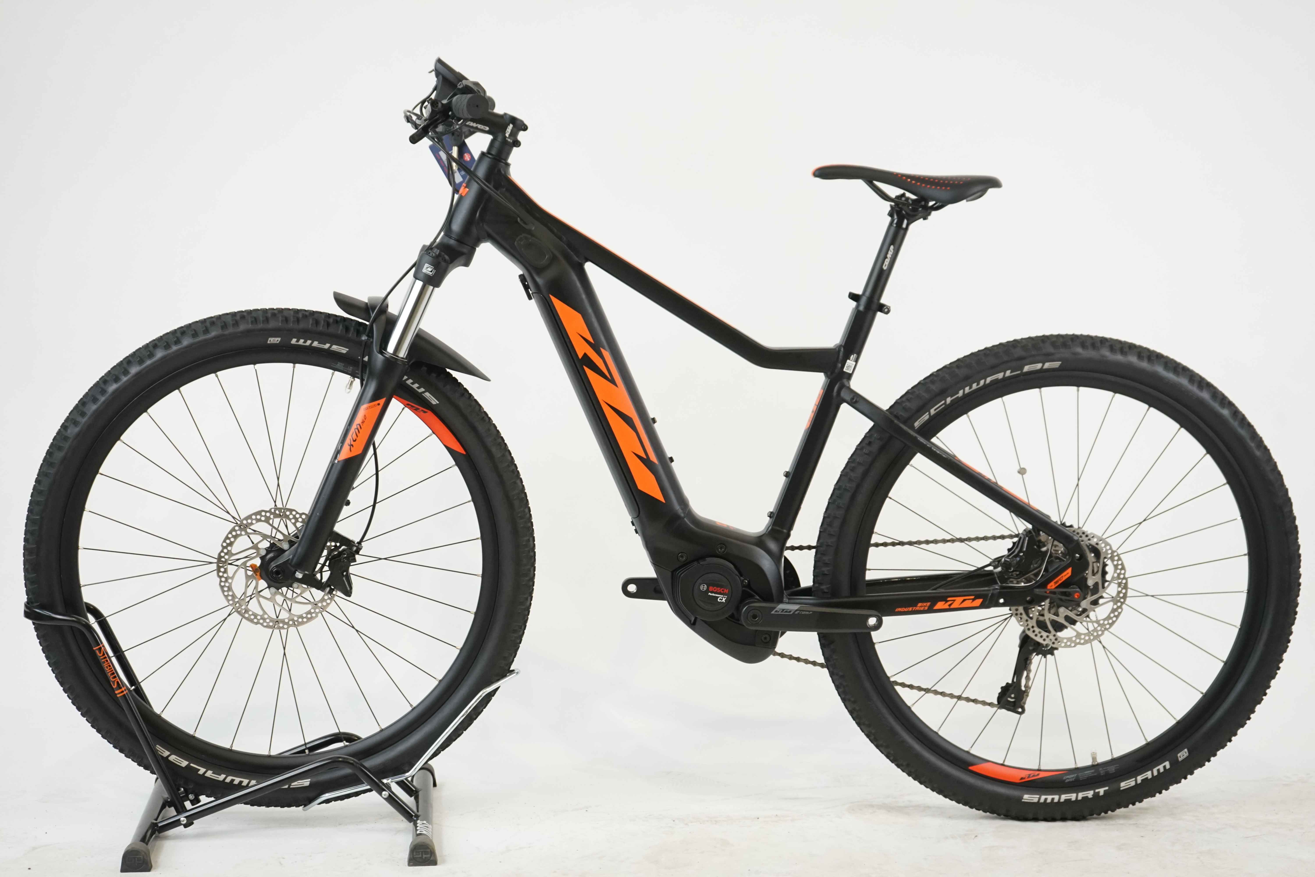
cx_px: 658
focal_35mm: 61
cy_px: 438
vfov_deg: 22.3
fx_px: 2228
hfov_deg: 32.9
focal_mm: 61
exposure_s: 1/200
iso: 2000
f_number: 5.6
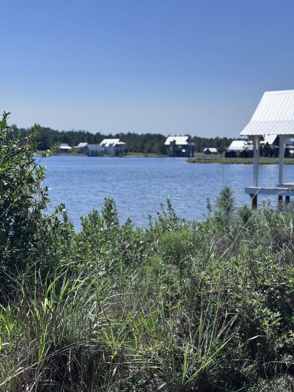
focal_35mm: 48
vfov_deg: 39.7
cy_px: 196
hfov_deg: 30.3
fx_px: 544
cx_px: 147
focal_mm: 6.76
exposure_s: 1/7092
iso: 64
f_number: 1.78
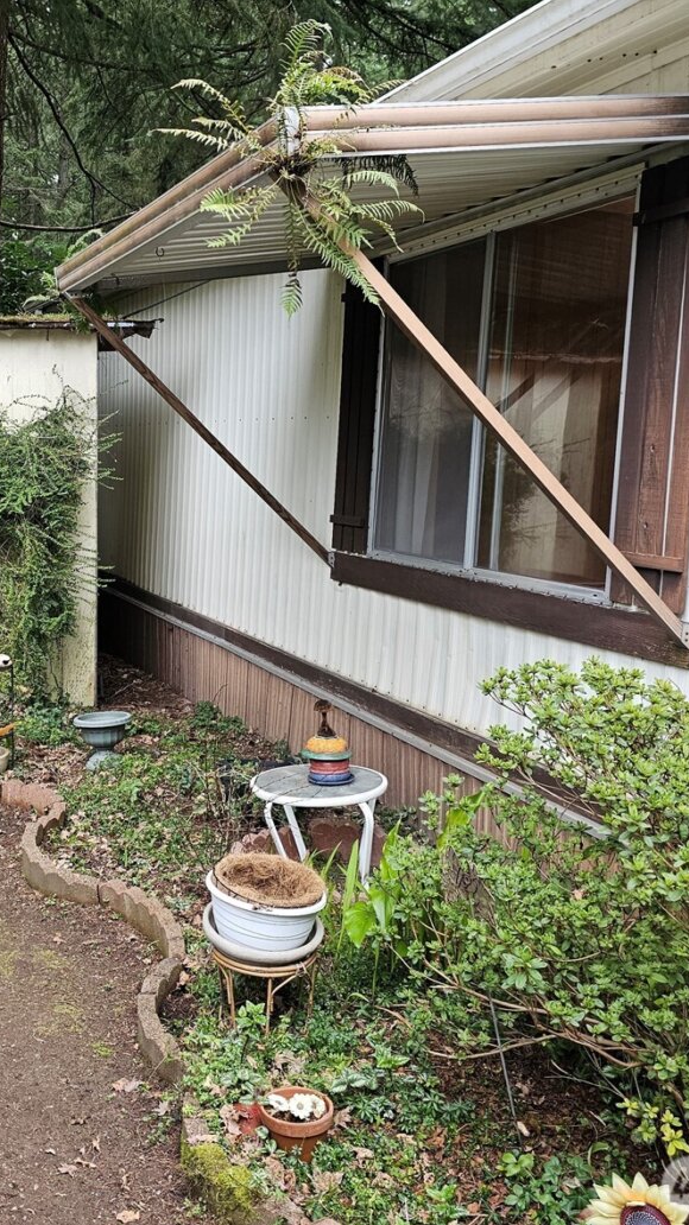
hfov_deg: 33.2
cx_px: 100
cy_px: 603
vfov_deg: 58.0
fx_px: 1105
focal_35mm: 34
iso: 200
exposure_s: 1/180
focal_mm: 6.3
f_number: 1.7
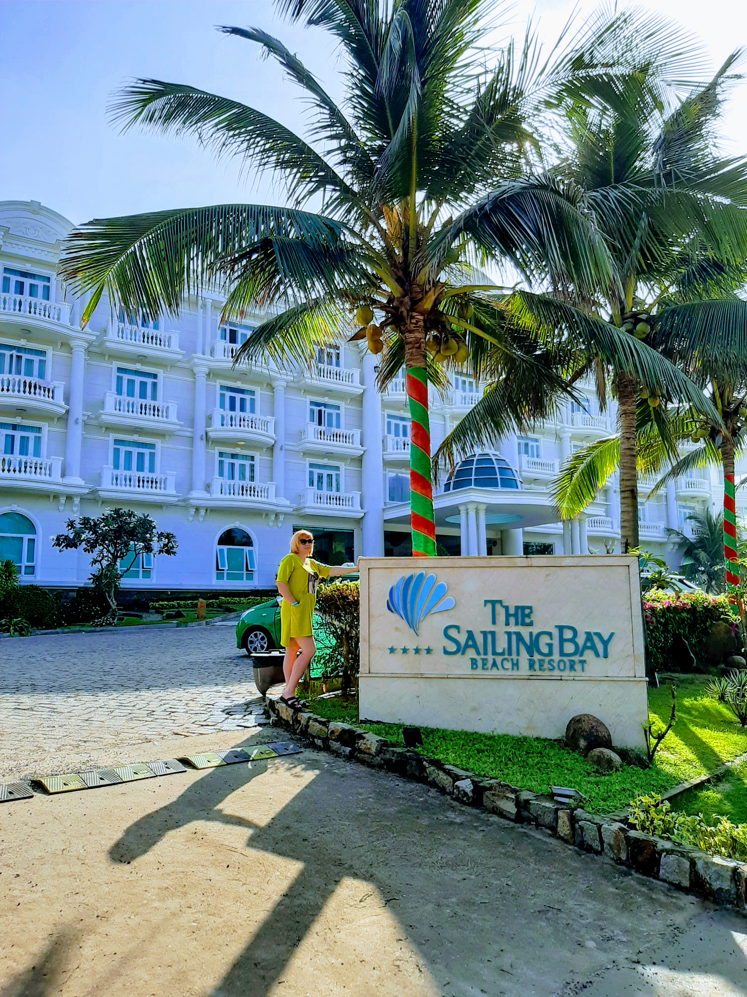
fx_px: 748
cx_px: 374
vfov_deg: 67.3
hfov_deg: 53.1
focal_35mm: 26
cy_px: 498
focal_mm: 3.93
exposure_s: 1/1582
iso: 40
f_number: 1.7
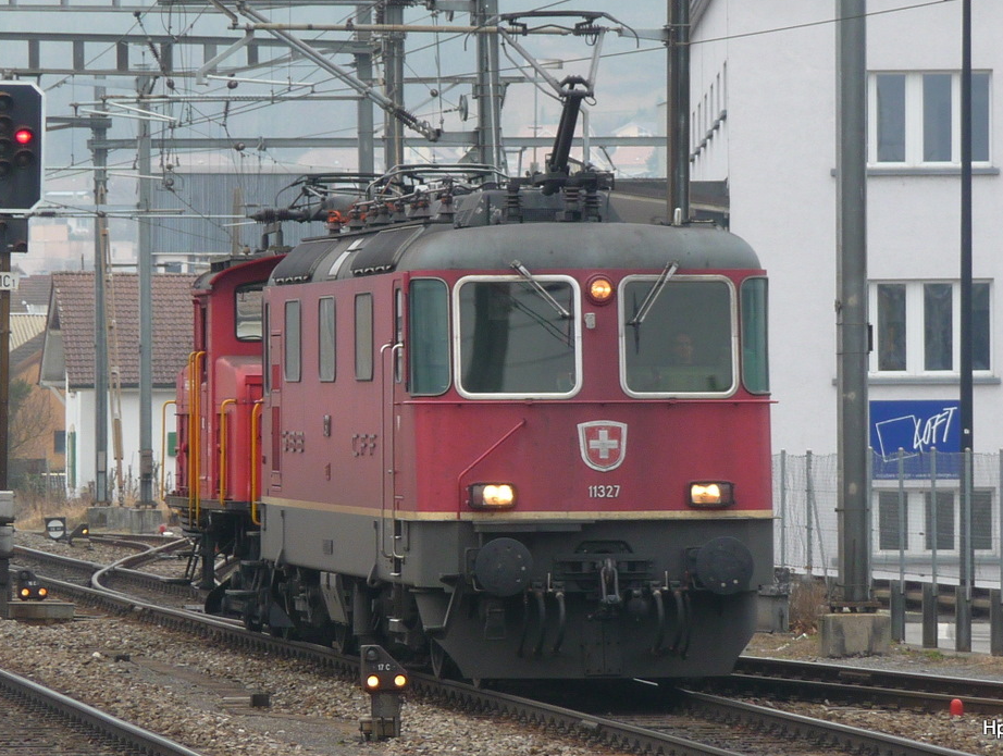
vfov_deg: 6.5
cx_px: 502
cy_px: 350
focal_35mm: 230
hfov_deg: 8.6
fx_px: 6676
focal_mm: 36.4
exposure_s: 1/100
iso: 100
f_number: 4.8
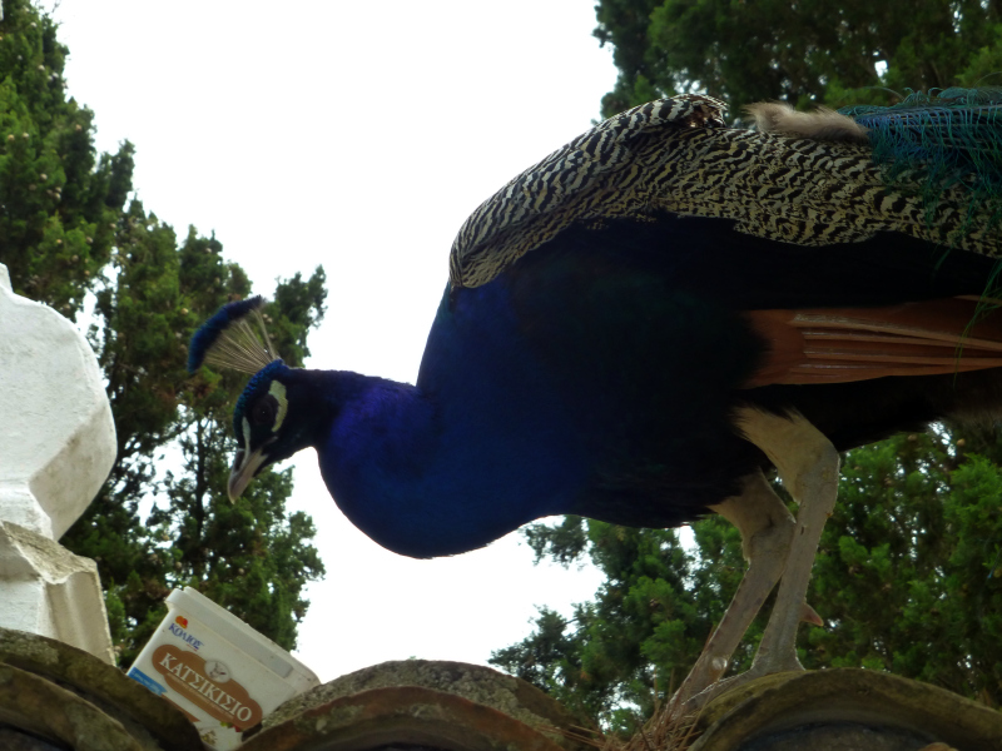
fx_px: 2808
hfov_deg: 20.2
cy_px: 376
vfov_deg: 15.2
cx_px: 501
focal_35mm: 97
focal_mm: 16.1
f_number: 5.2
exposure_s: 1/80
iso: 160
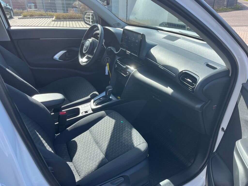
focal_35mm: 26
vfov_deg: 53.1
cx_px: 124
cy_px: 93
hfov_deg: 67.3
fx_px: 186
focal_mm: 5.1
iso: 50
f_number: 1.6
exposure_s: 1/592
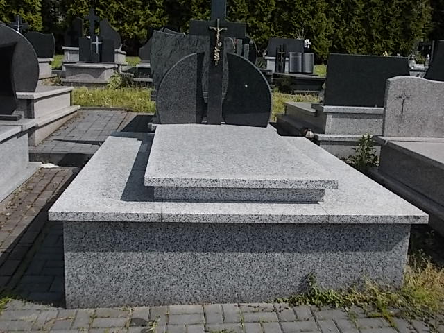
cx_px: 222
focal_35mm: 38
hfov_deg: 49.0
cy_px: 166
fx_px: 487
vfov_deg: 37.7
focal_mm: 5.3
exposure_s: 1/320
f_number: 6.2
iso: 80
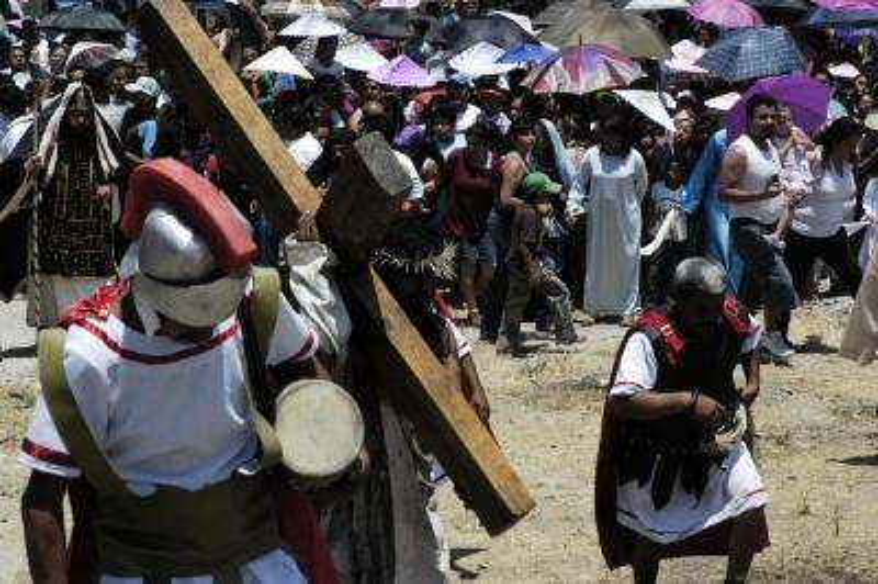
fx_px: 2559
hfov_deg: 19.5
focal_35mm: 105
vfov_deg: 13.0
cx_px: 439
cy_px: 292
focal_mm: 70
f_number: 16
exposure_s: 1/1000
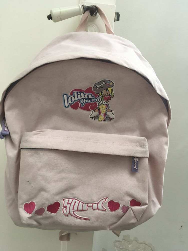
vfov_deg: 61.7
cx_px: 94
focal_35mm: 29
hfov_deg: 48.2
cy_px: 126
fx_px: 210
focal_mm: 4.15
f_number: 2.2
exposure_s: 1/33
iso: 50
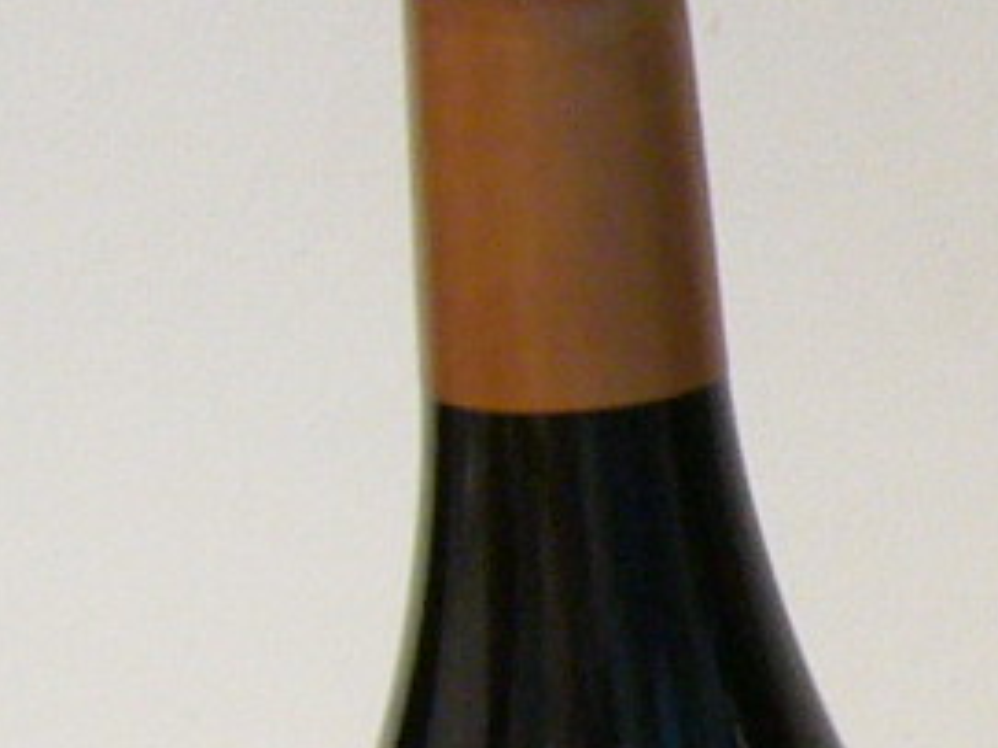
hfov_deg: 8.9
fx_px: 5965
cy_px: 1161
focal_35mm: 207
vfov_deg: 7.0
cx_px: 2151
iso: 160
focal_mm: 5.8
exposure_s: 1/15
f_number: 2.8
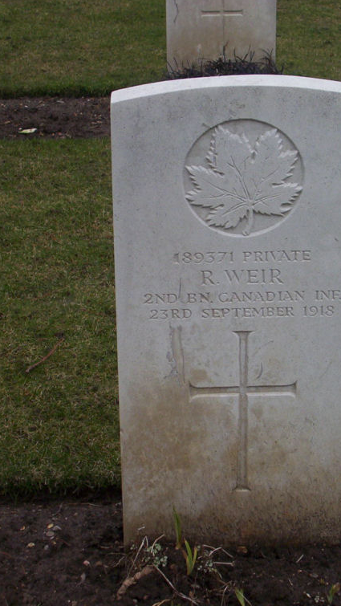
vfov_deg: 22.9
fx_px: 1494
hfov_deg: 13.0
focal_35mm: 93
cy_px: 314
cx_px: 213
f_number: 3.62
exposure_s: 1/307
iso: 100
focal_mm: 10.76
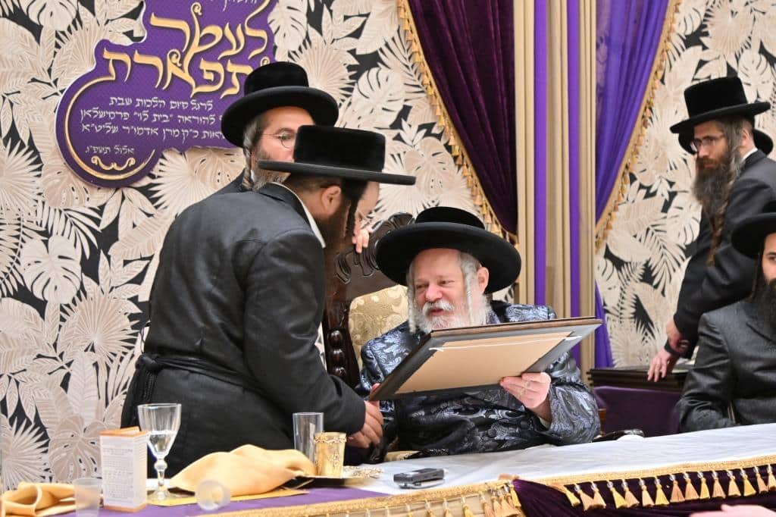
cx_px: 388
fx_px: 1681
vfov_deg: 17.5
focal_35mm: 78
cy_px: 258
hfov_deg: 26.0
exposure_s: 1/200
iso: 800
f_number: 4
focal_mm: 52
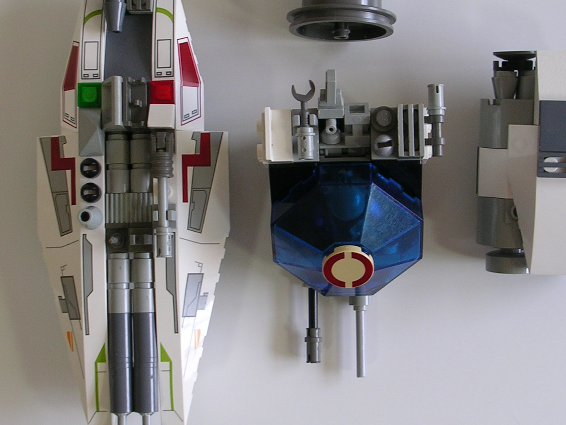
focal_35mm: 78
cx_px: 314
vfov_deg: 18.9
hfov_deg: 25.0
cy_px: 165
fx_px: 1275
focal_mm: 8
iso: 50
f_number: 3.2
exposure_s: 1/59.3
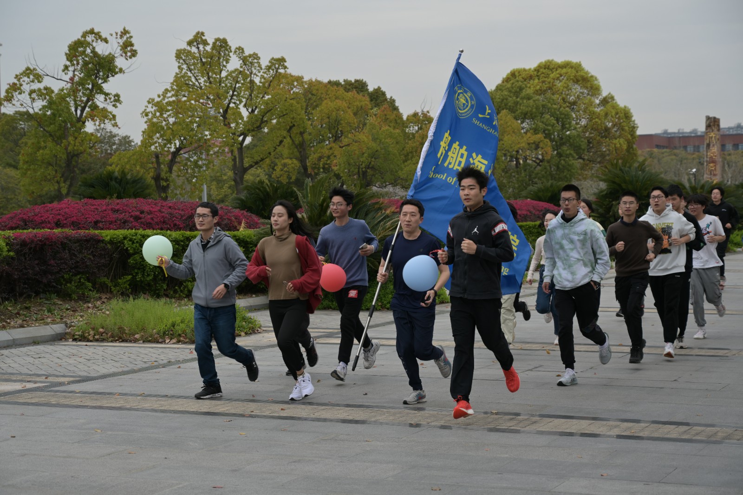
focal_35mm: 70
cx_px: 372
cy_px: 248
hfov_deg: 28.8
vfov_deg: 19.4
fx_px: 1444
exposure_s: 1/400
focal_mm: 70
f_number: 5.6
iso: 100
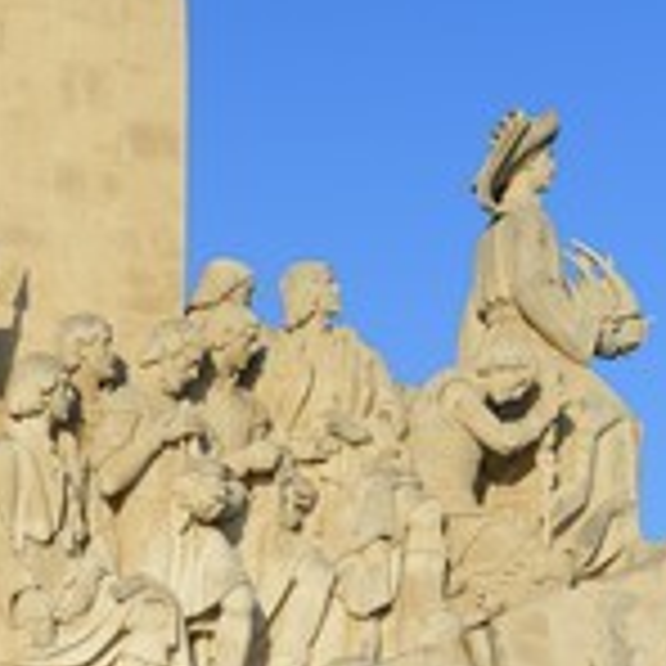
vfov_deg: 10.3
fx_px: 3679
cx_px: 342
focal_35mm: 169
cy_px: 364
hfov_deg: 10.3
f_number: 8
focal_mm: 70
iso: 100
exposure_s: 1/320
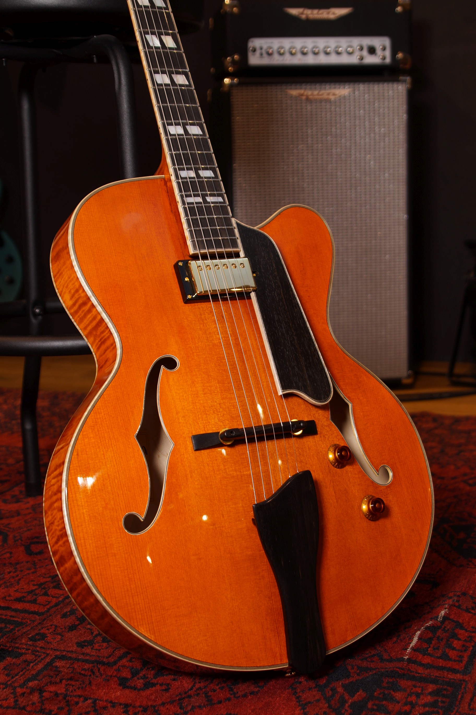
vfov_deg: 37.9
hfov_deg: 25.8
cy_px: 358
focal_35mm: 52
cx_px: 238
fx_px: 1041
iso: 100
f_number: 5
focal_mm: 35
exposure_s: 1/13
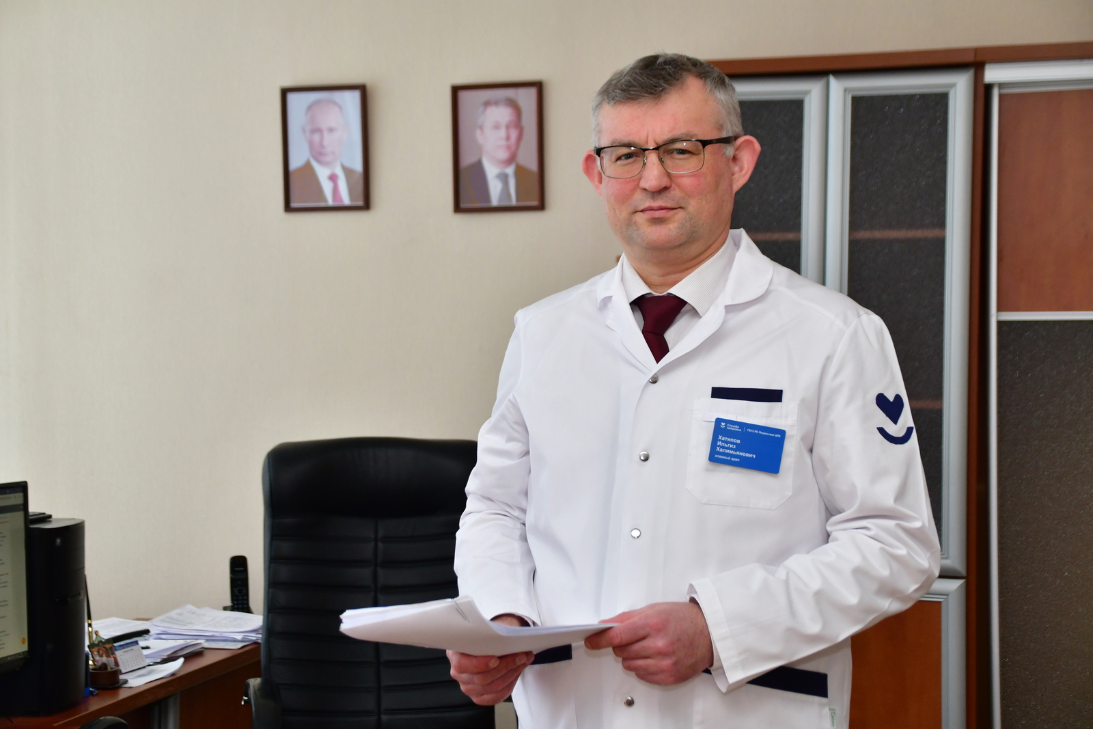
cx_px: 546
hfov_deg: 28.1
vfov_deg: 18.9
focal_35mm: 72
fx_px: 2186
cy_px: 364
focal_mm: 48
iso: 900
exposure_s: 1/250
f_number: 4.8
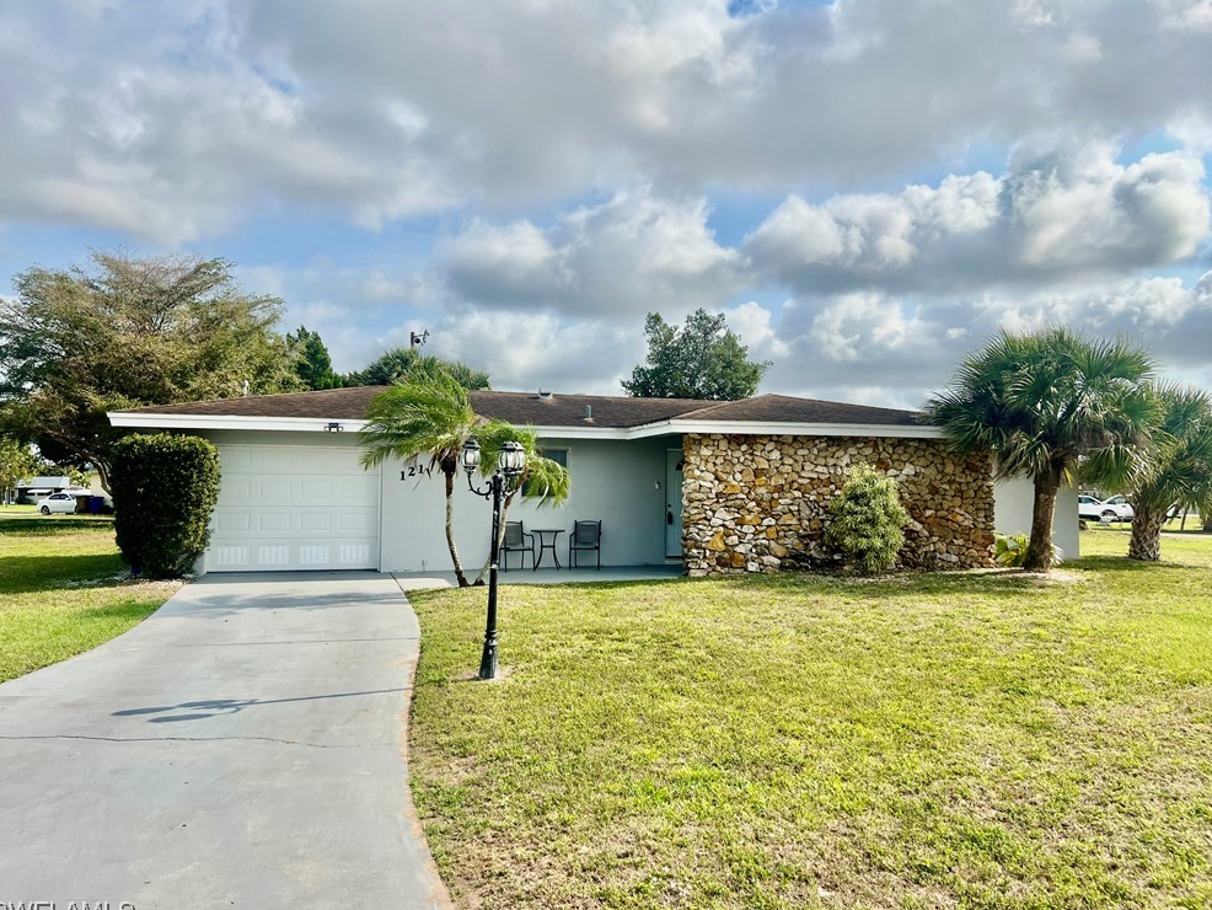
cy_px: 467
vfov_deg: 51.4
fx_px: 946
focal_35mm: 27
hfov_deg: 65.3
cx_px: 613
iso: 50
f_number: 1.5
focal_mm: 5.7
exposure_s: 1/6211
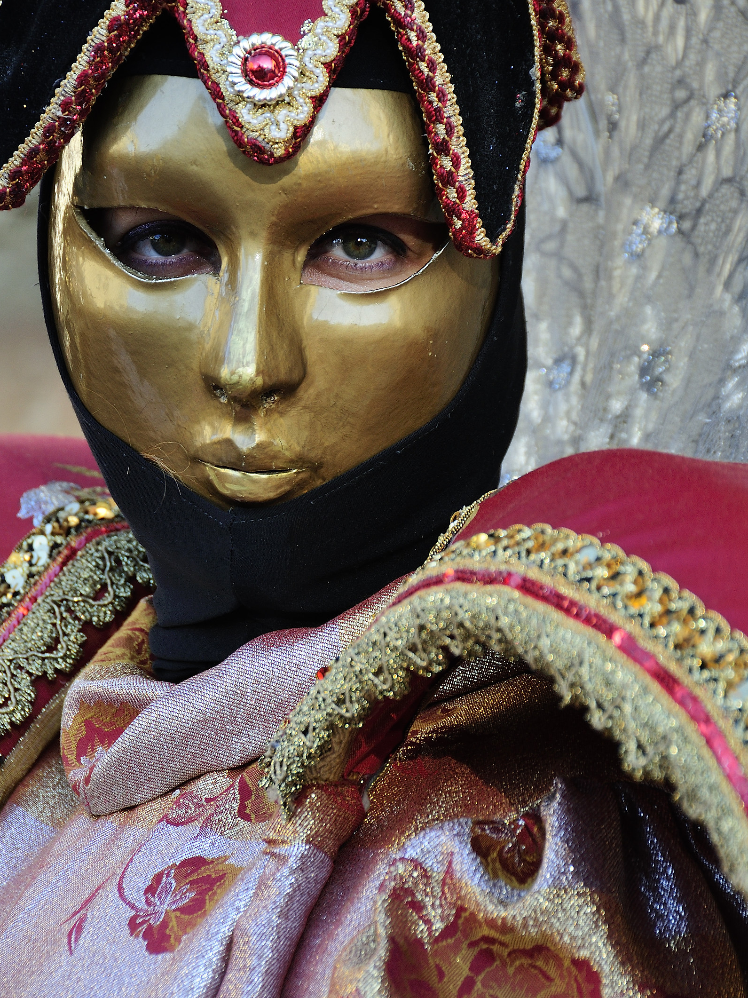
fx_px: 7982
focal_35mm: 277
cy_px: 452
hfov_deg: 5.4
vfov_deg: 7.2
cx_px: 374
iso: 200
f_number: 8
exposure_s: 1/100
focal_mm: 170
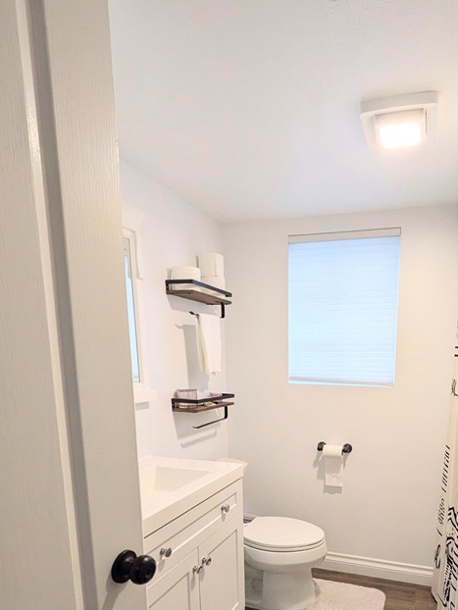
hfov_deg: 57.1
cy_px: 432
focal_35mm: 23
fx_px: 405
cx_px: 320
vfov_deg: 70.5
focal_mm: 1.83
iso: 319
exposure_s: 1/120
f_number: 2.2
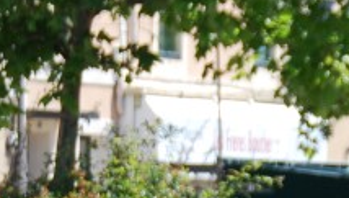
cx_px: 190
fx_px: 3771
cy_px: 406
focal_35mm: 407
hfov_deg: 5.3
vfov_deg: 3.0
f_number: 5.6
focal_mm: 62
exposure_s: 1/500
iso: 200
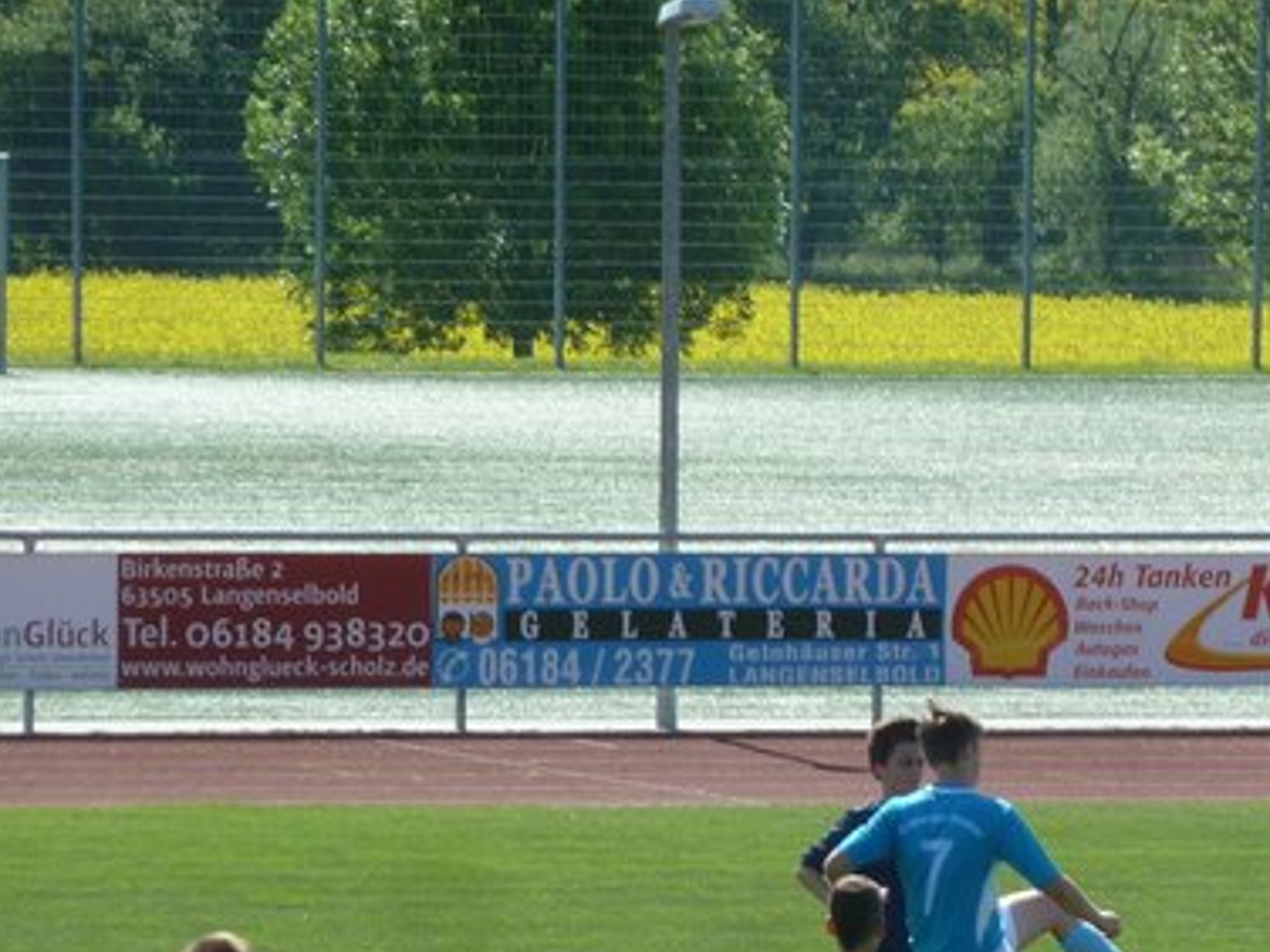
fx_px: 20509
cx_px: 919
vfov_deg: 2.7
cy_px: 775
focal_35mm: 559
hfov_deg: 3.5
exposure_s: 1/250
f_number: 4.9
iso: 80
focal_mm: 49.2
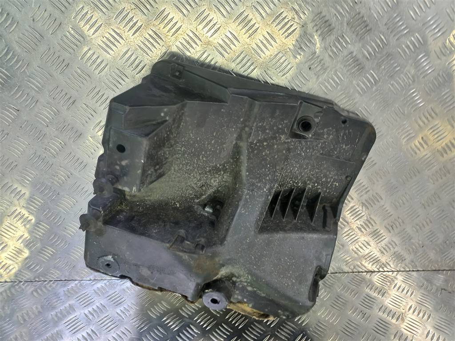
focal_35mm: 25
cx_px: 228
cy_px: 170
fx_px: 329
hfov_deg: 69.4
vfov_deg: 54.9
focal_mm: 4.6
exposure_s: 1/50
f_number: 1.8
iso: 80
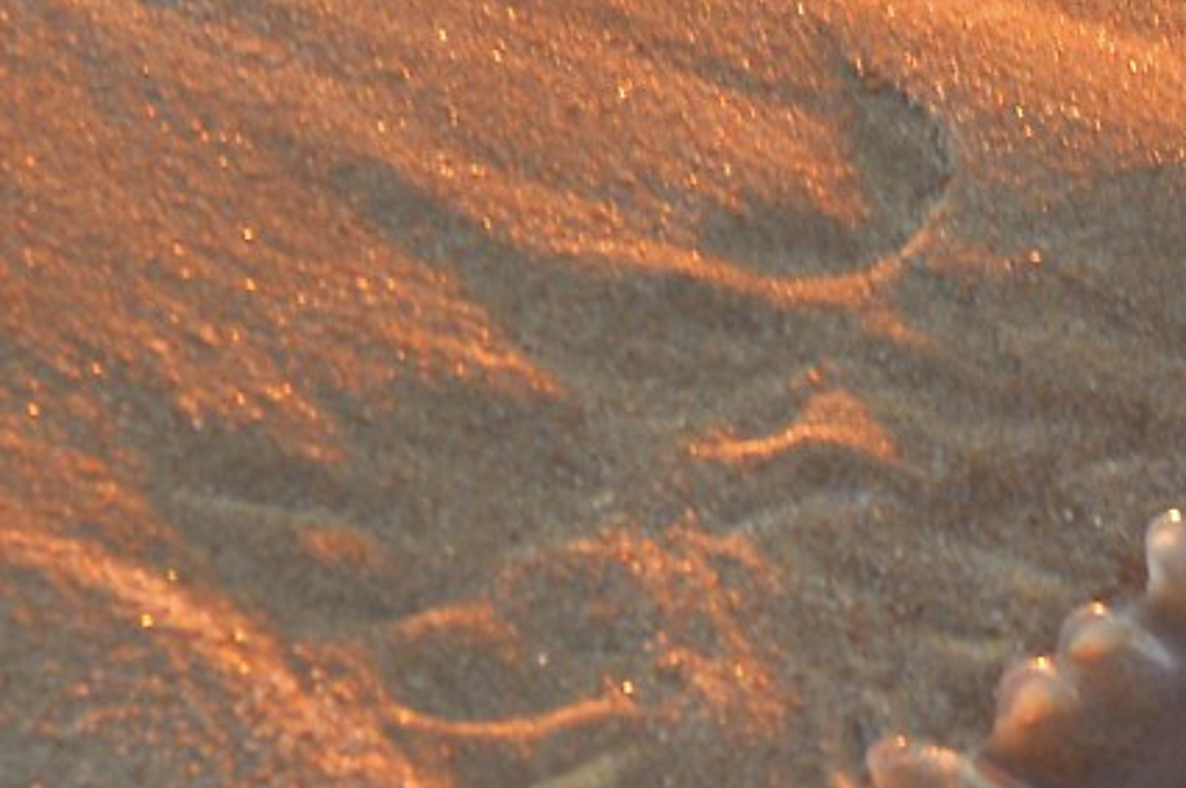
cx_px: 2272
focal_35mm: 287
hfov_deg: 7.0
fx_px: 9444
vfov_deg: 4.7
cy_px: 1185
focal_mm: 34
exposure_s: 1/50
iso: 220
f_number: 4.2
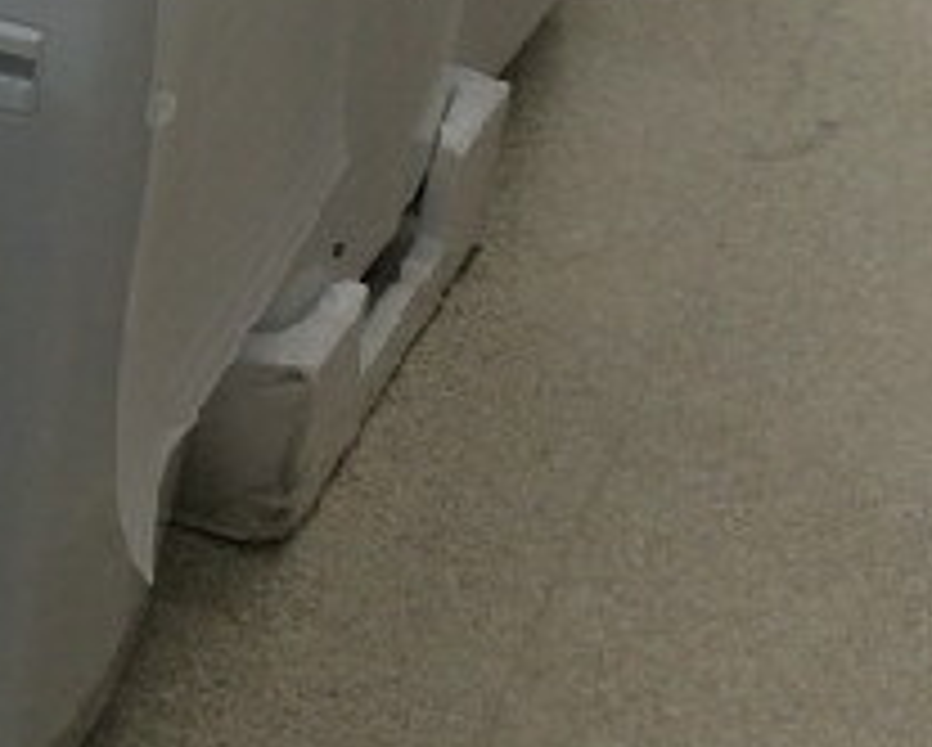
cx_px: -428
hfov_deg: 14.6
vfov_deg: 11.7
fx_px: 3396
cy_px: -565
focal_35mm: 123
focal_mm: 4.15
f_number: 2.2
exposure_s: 1/120
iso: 64
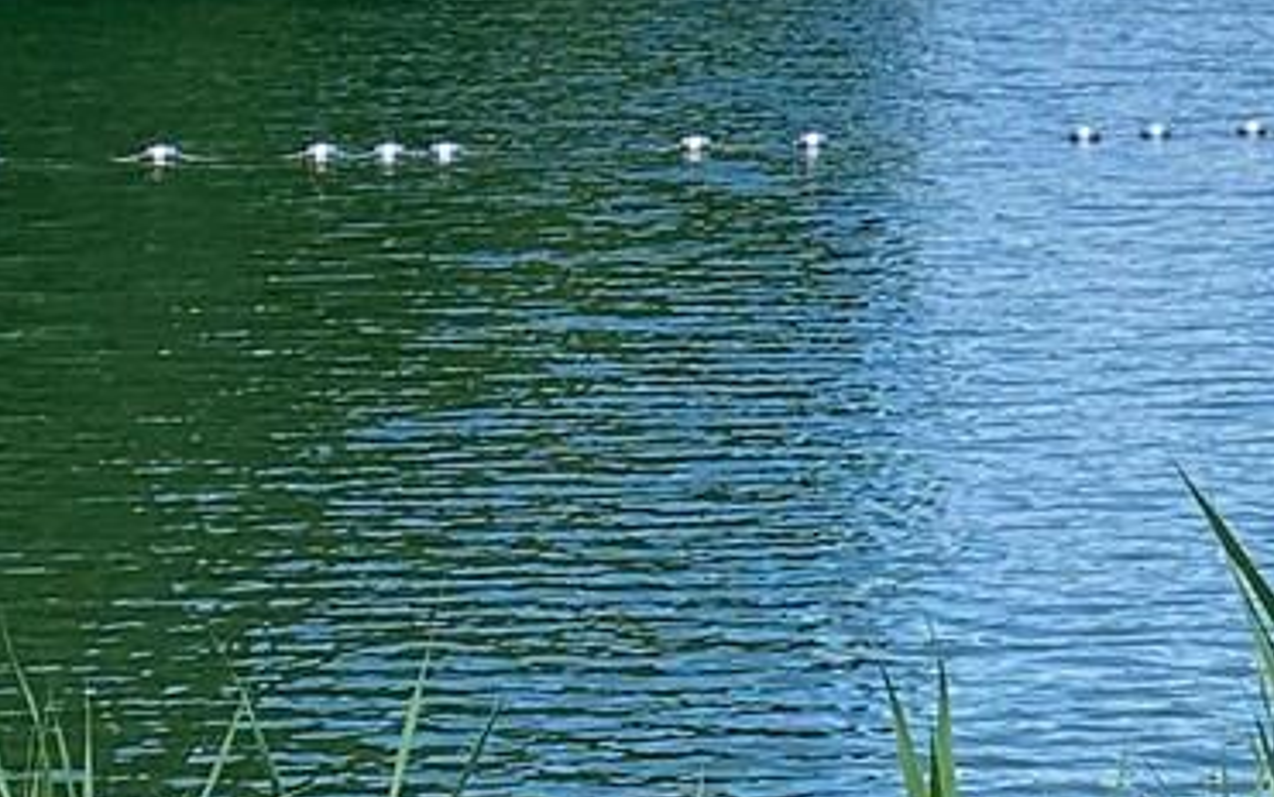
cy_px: -584
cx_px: 1995
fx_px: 5278
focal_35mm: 152
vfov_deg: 8.3
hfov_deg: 12.9
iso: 25
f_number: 1.8
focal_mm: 4.25
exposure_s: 1/1689
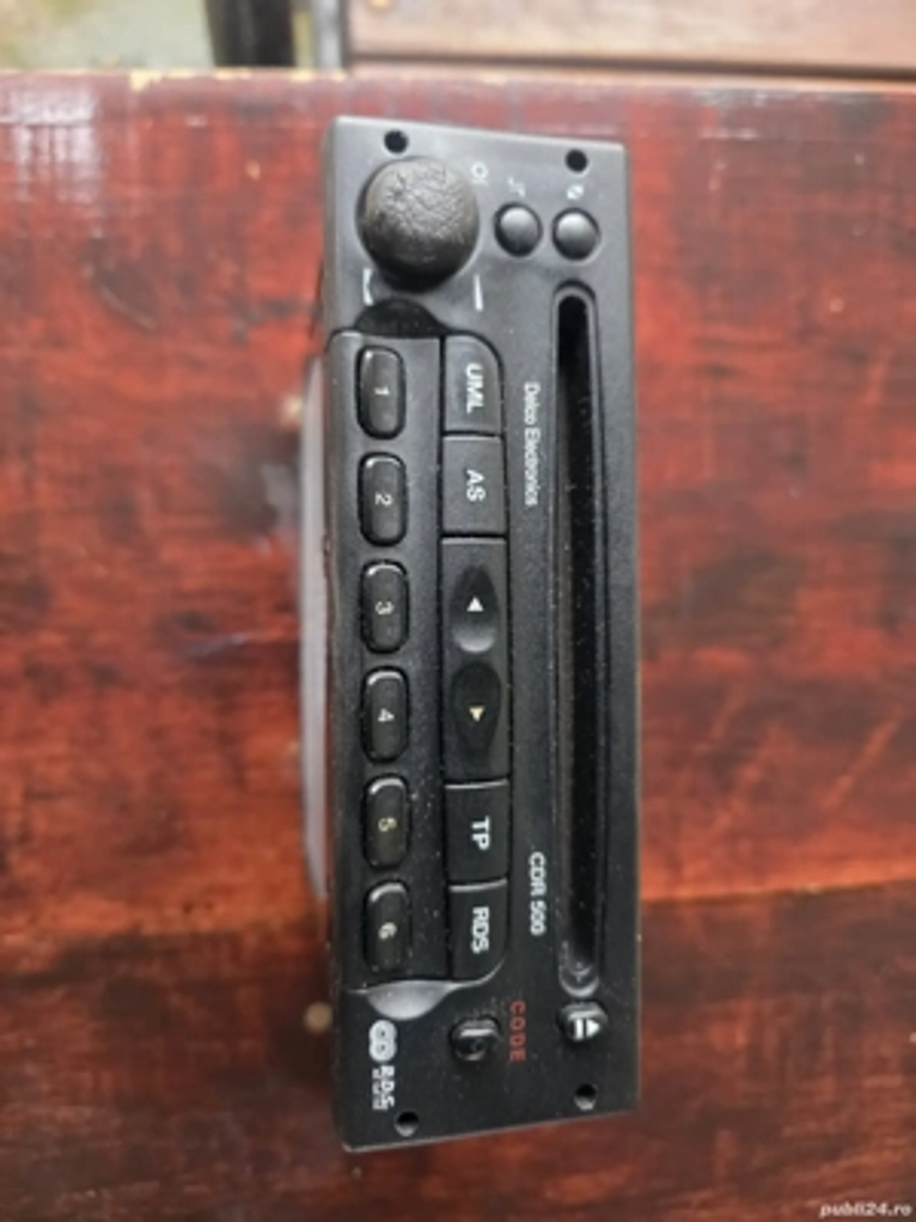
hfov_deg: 58.9
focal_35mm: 23
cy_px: 611
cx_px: 458
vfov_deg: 73.9
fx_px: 811
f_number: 1.7
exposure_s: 1/100
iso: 640
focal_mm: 6.3
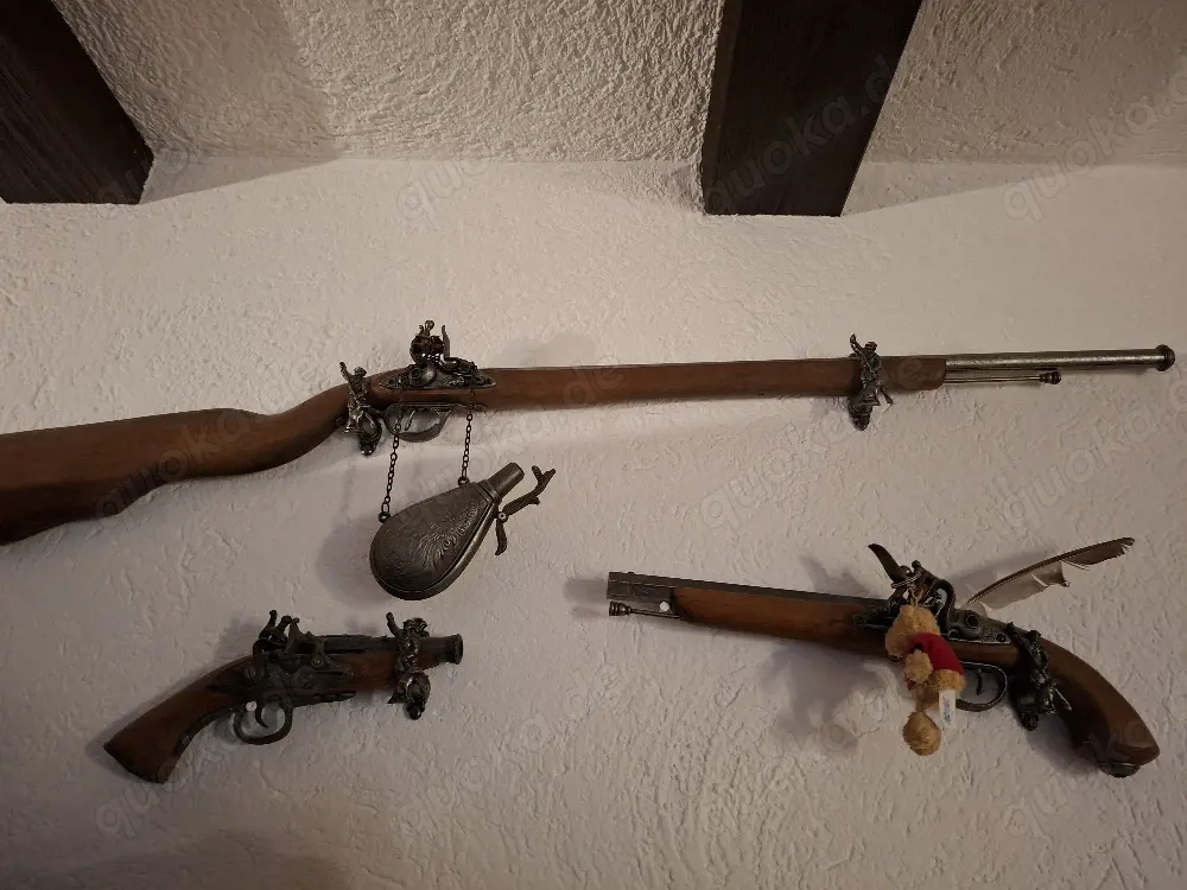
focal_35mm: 23
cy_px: 445
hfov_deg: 73.9
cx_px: 594
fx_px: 789
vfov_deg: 58.9
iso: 800
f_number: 1.8
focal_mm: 5.54
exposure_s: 1/20
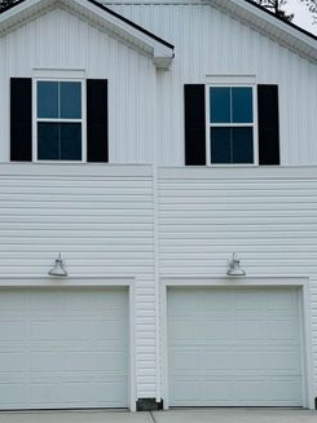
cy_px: 280
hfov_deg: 29.6
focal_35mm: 49
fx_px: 599
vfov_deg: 38.5
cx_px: 126
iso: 80
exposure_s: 1/9091
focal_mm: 6.76
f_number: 1.78
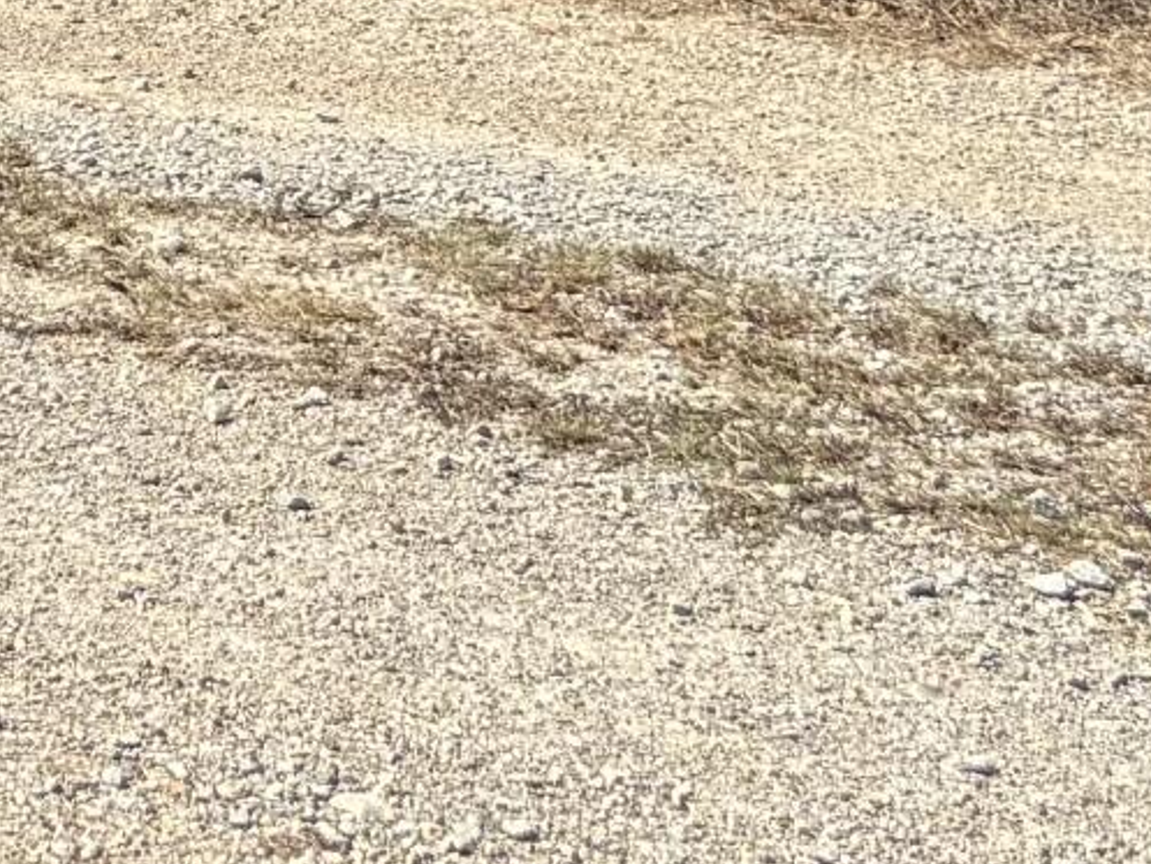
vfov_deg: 8.4
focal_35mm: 157
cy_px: -1422
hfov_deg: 11.4
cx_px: -1086
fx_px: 5222
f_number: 1.6
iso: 50
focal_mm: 5.96
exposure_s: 1/2933
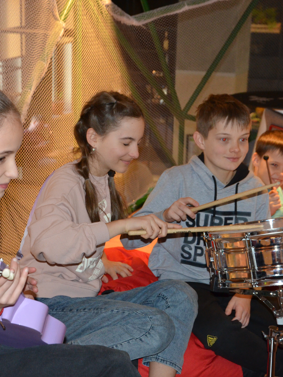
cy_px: 187
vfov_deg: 21.3
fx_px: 1003
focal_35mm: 92
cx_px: 120
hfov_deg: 16.1
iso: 2000
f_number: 6.3
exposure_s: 1/60
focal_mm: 42
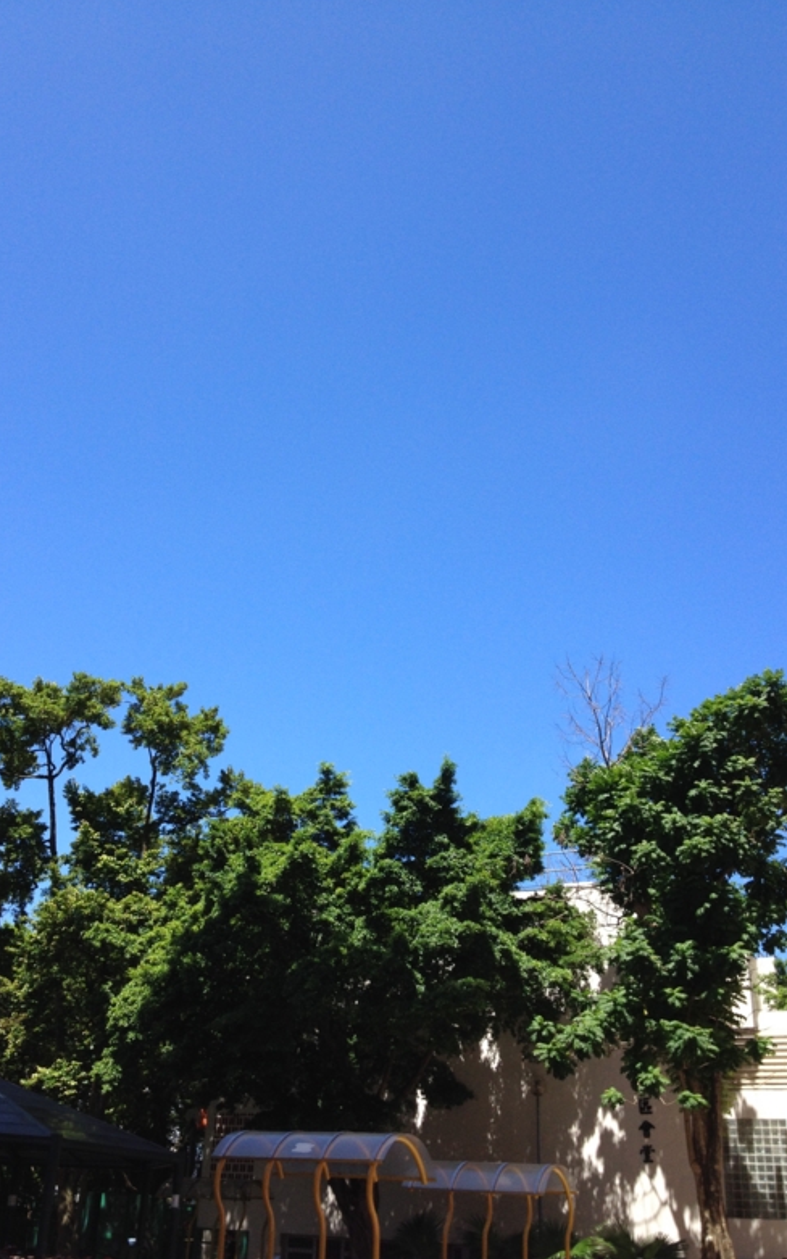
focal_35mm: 38
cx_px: 331
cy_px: 640
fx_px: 1304
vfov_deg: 51.5
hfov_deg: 33.5
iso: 50
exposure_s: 1/1082
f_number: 2.4
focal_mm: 4.28
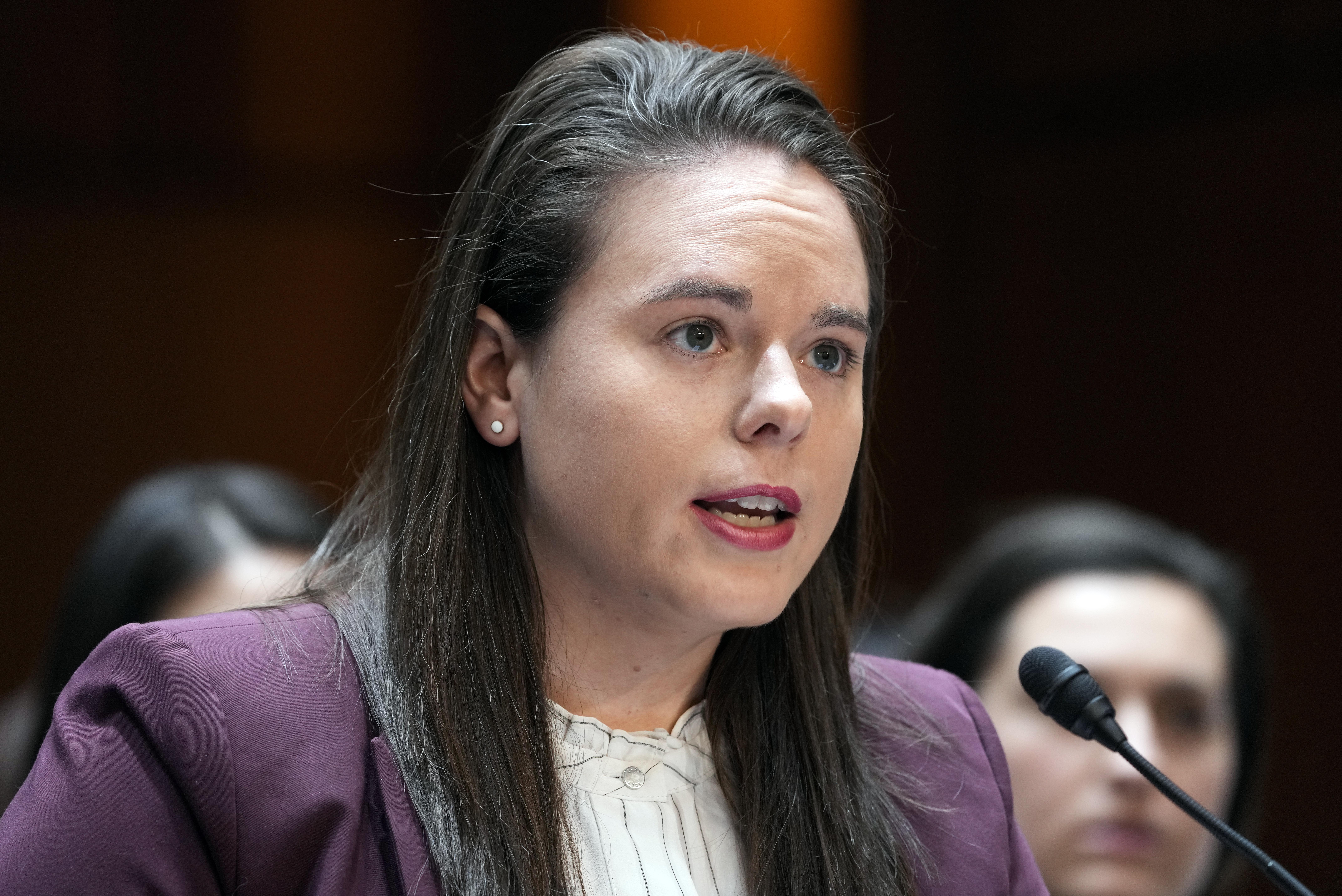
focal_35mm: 365
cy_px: 448
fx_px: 13615
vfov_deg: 3.8
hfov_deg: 5.6
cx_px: 671
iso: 2500
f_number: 6.3
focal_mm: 365
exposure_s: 1/60
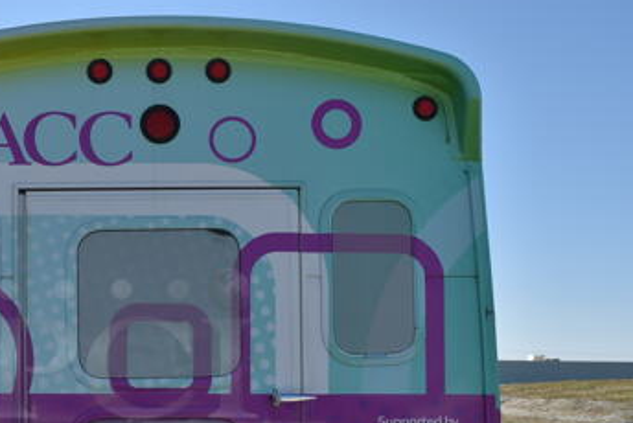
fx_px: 983
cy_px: 364
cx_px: 121
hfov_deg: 34.5
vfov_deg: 23.8
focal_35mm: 56
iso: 100
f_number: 9
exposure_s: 1/320
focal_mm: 21
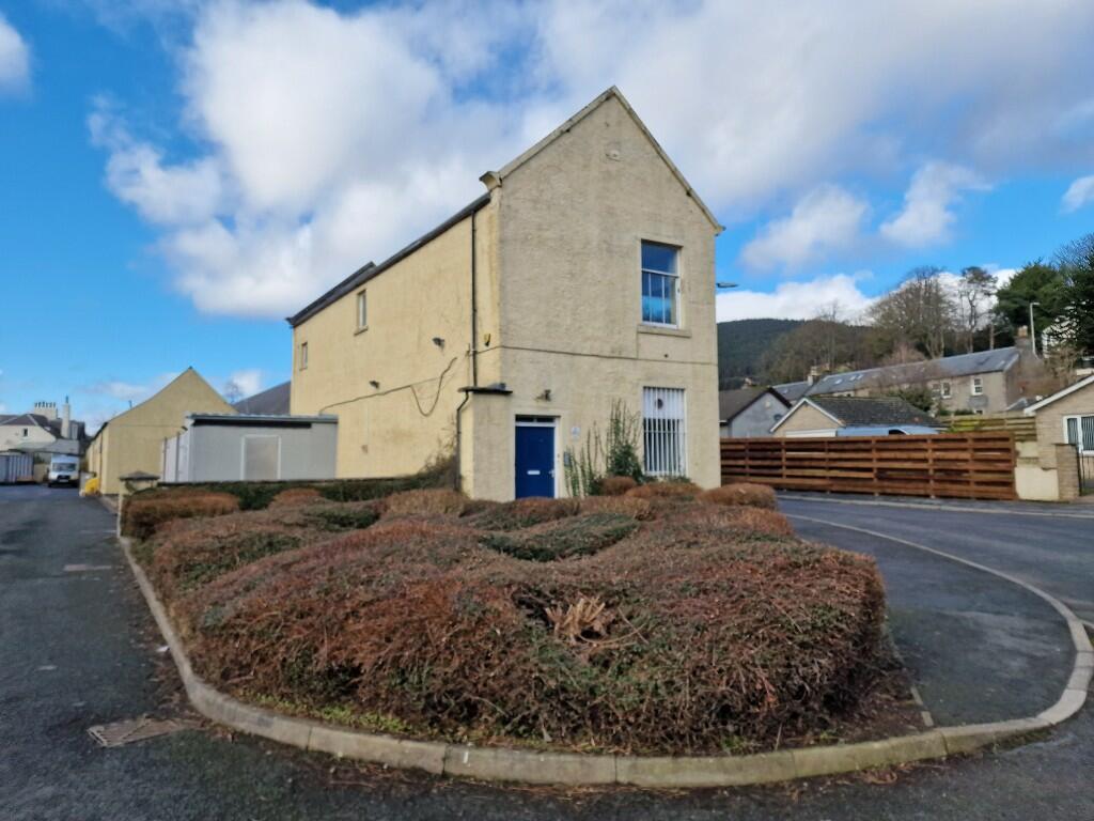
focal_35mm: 23
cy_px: 410
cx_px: 547
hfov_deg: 73.9
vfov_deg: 58.9
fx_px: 727
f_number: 1.8
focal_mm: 6.4
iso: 50
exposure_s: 1/636
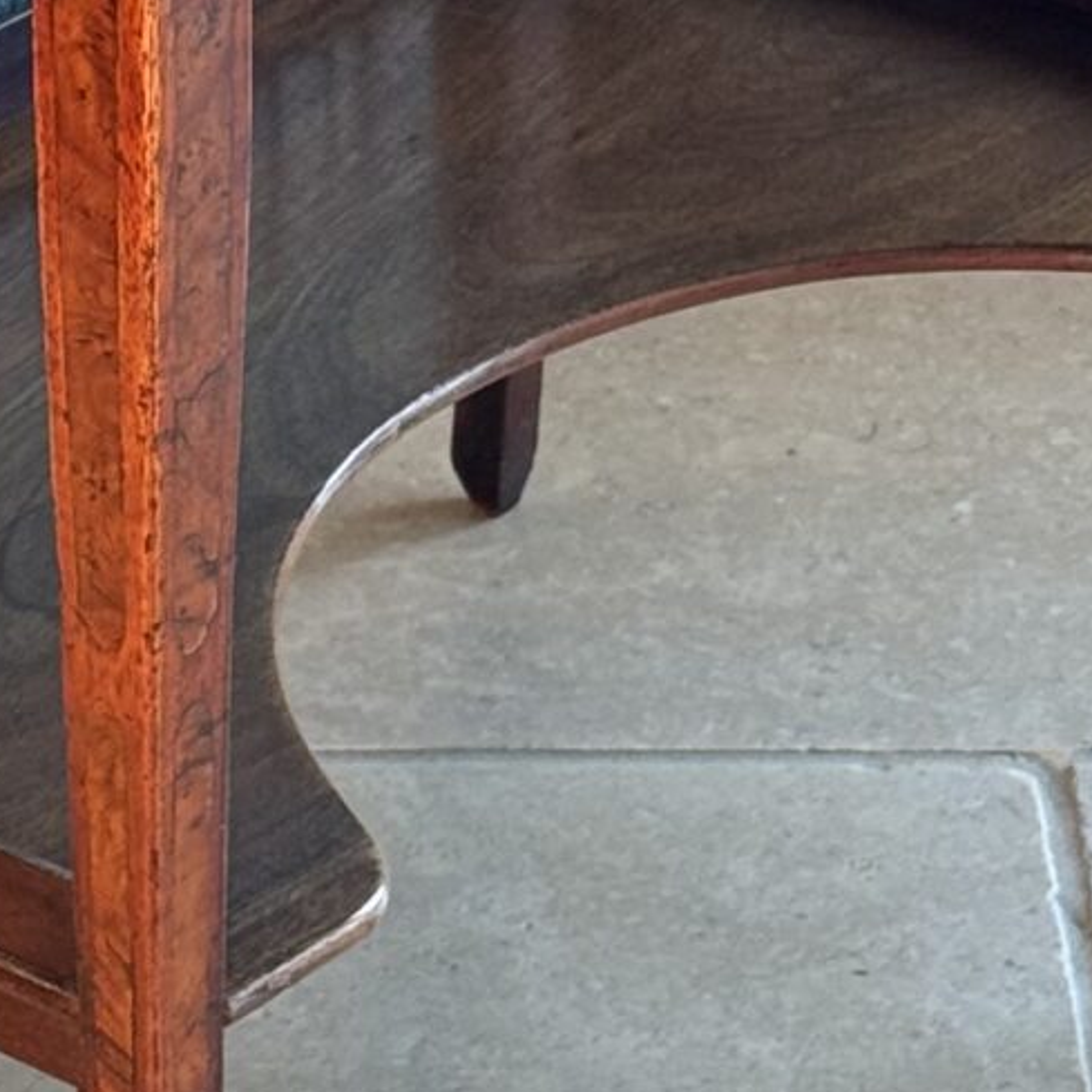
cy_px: -252
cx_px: 397
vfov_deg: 7.8
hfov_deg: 7.9
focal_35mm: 222
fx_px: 7923
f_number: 1.78
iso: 80
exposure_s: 1/100
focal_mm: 6.76
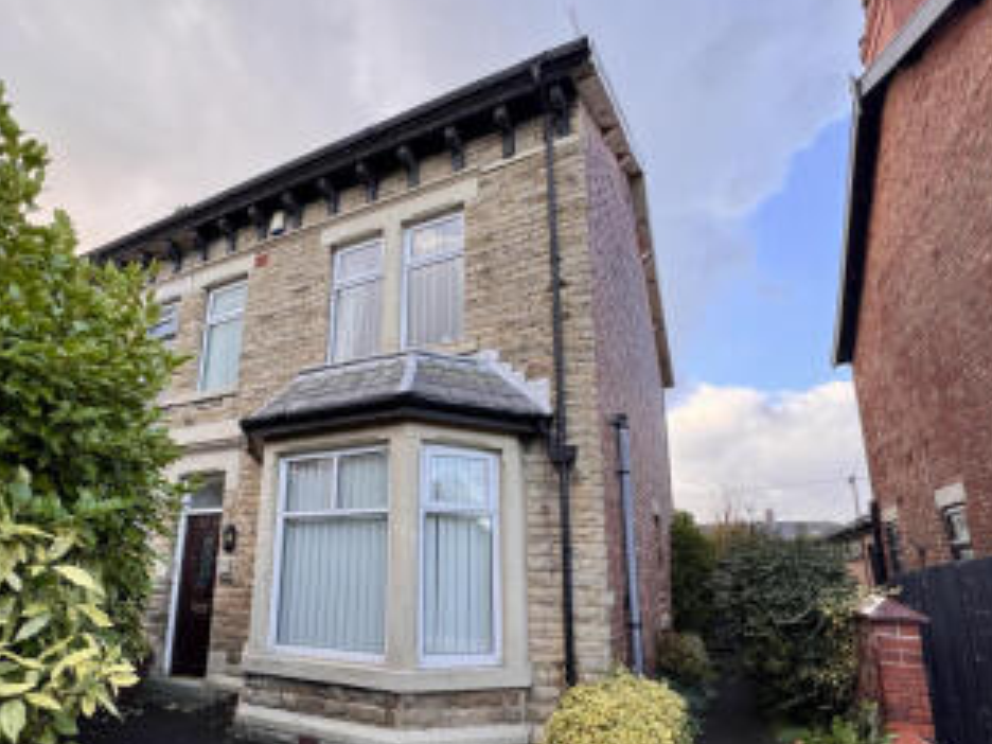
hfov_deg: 84.3
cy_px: 453
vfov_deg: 67.9
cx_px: 437
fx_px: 544
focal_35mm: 19
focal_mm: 2.22
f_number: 2.2
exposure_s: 1/167
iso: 40
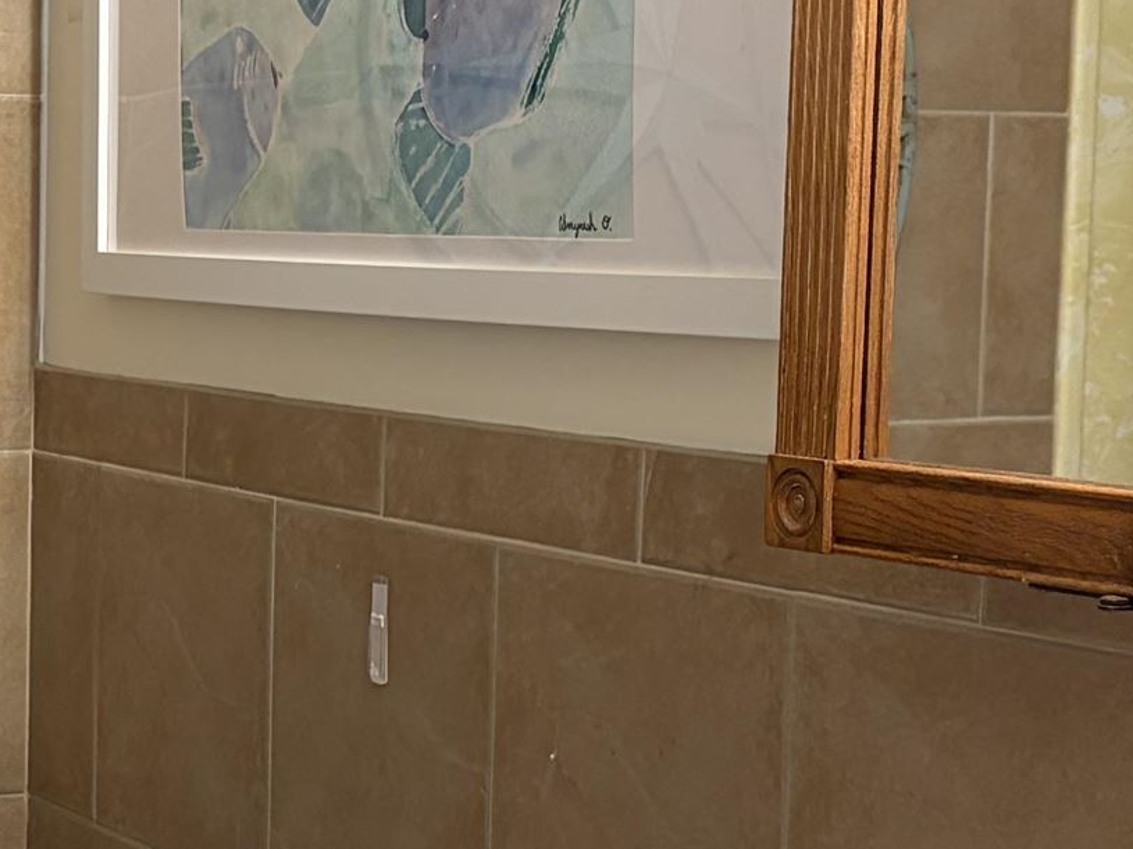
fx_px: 3207
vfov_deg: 15.0
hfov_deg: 19.5
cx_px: 1
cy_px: 592
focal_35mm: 98
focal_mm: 5.96
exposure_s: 1/60
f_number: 1.6
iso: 160
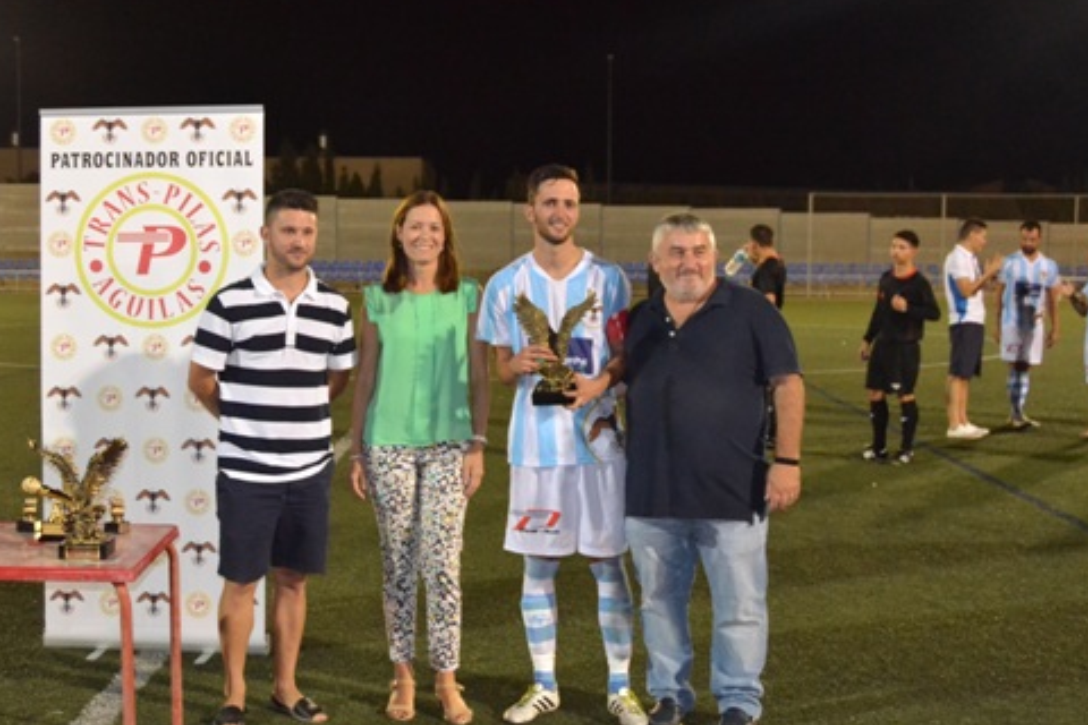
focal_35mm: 52
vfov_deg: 26.0
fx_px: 1571
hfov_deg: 38.0
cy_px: 379
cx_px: 426
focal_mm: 26
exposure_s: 1/60
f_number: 4
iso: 3200
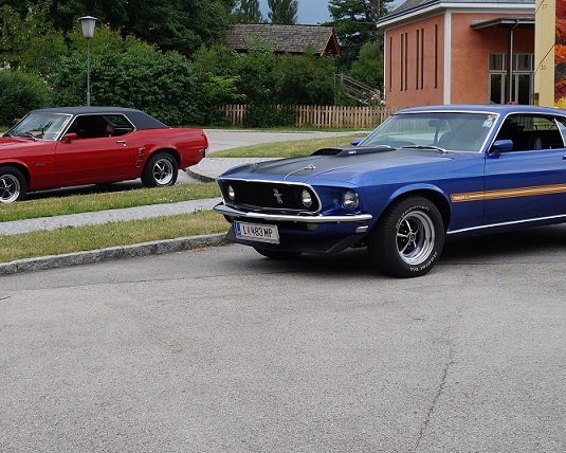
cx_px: 216
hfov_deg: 30.4
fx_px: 1039
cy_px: 160
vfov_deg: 24.5
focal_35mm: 62
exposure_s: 1/60
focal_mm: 24
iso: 200
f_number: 11
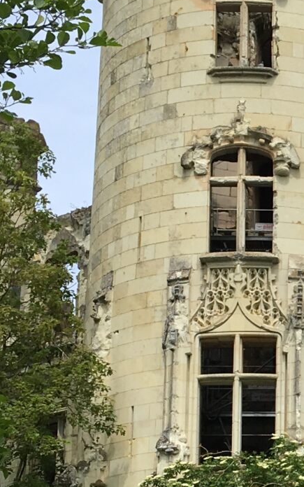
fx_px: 1498
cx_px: 502
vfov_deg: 18.2
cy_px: 404
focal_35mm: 113
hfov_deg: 11.0
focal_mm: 4.15
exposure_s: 1/1672
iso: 25
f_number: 2.2
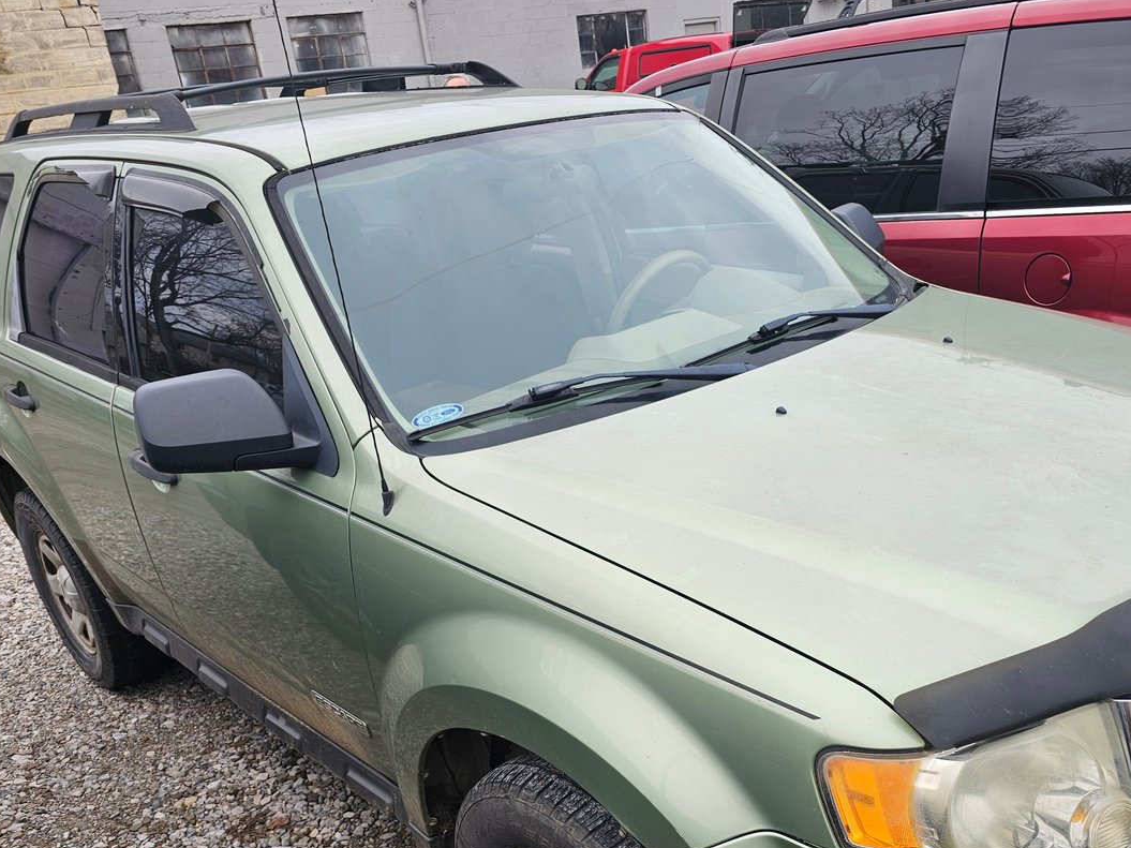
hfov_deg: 55.2
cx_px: 630
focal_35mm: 33
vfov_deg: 42.0
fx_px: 1078
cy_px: 605
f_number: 1.7
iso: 10
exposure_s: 1/149
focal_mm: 6.3
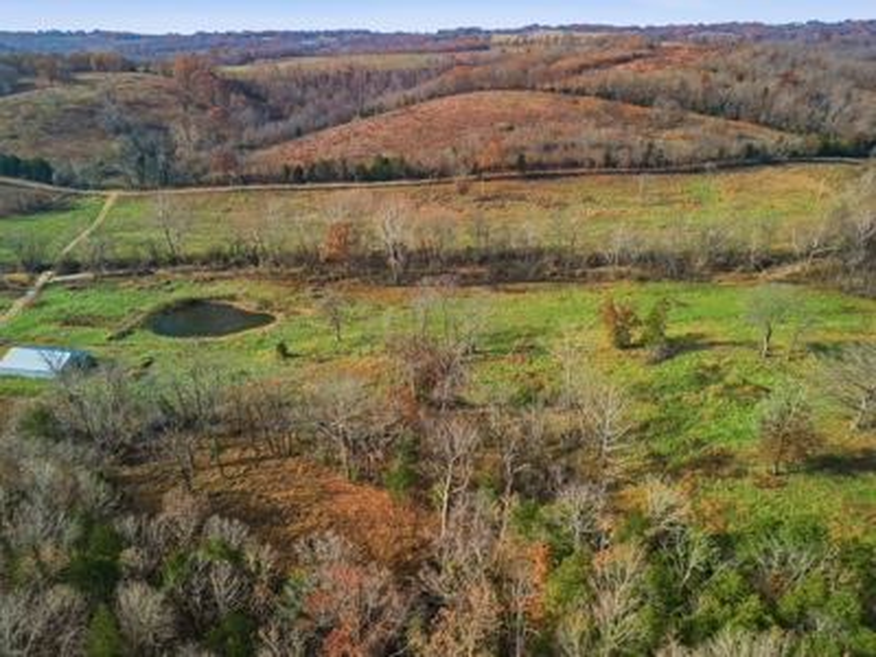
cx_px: 438
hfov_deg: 71.6
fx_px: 607
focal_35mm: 24
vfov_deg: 56.8
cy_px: 328
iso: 130
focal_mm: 6.7
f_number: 1.7
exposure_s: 1/725
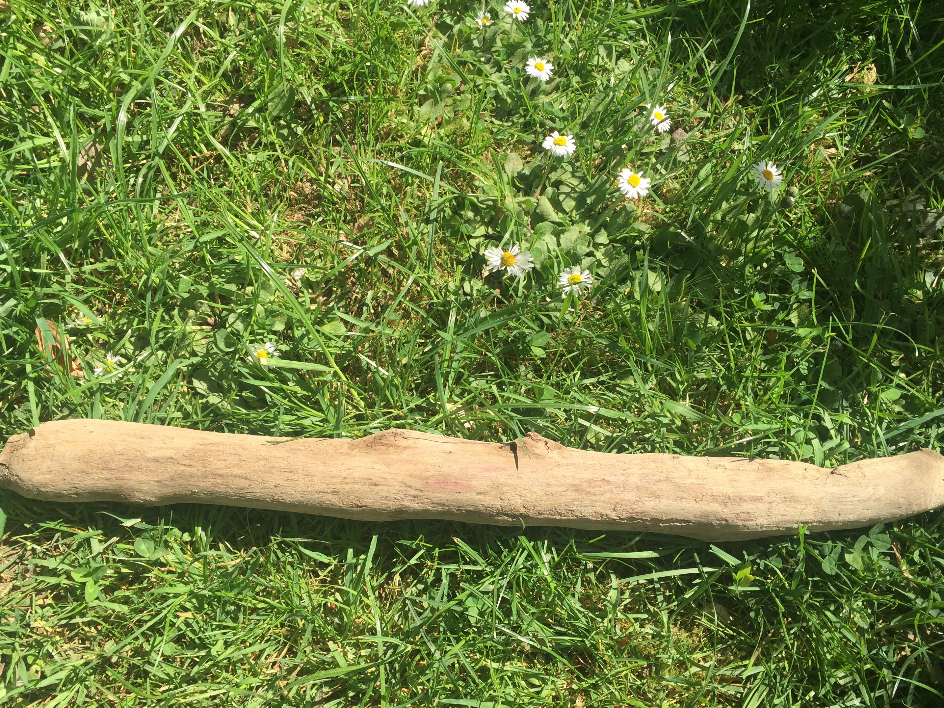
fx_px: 900
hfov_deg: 55.3
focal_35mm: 33
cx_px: 459
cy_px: 381
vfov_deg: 42.9
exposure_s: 1/1199
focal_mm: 4.15
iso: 32
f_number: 2.2
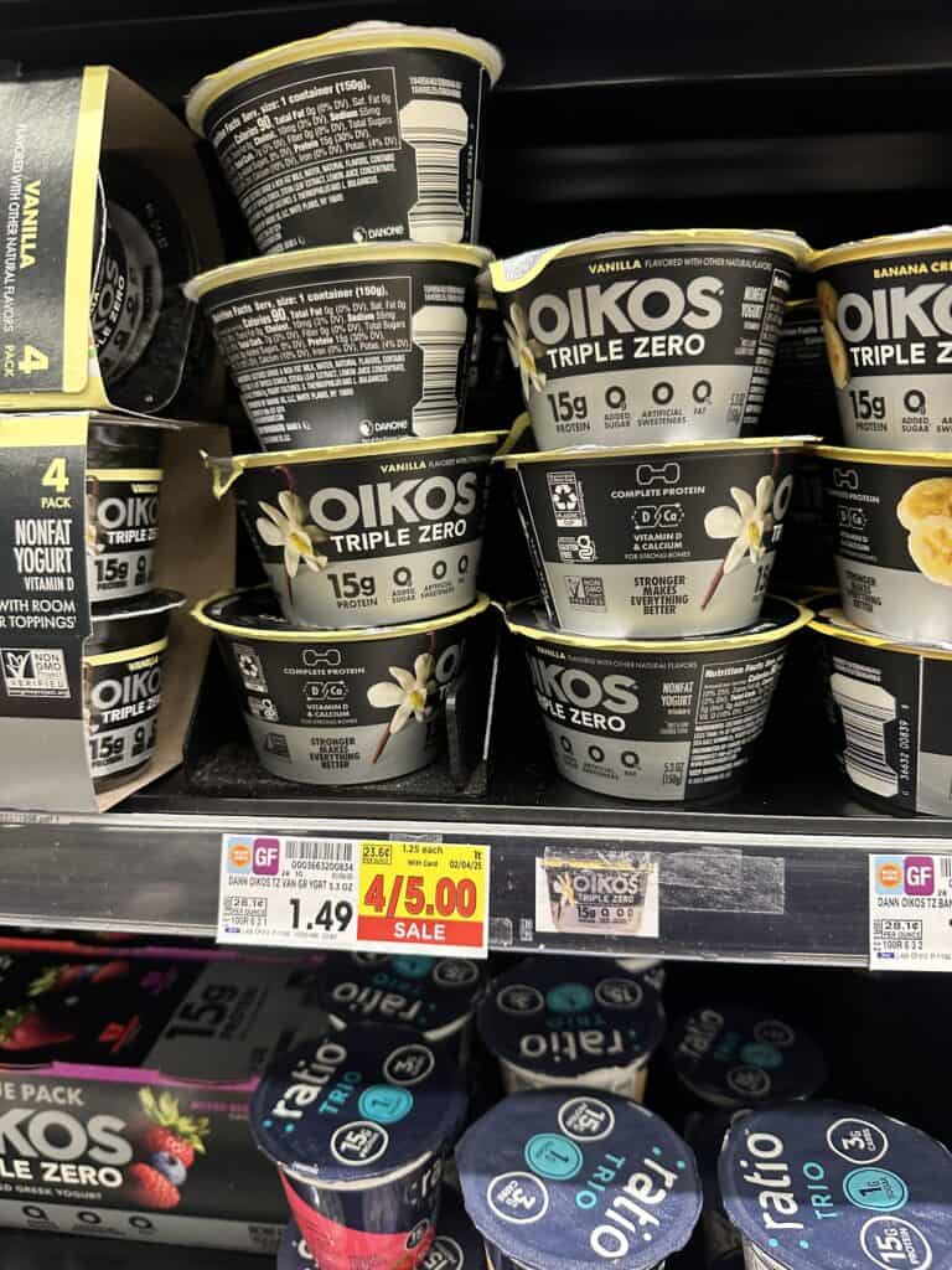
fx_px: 880
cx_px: 476
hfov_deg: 56.8
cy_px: 635
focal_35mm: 24
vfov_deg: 71.6
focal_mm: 6.86
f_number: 1.78
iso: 250
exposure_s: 1/60
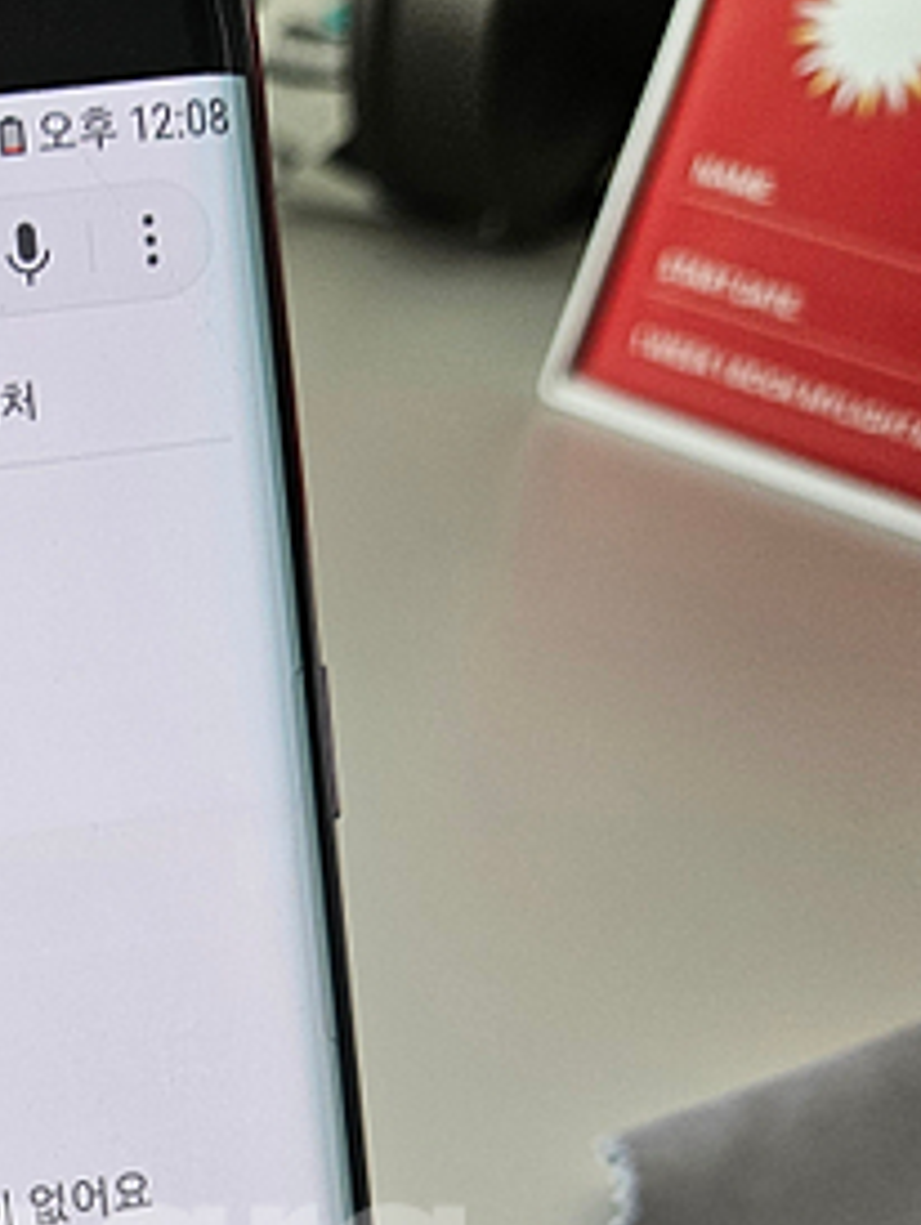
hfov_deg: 20.9
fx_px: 2231
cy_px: 1270
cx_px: -329
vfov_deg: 28.5
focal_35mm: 63
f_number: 1.8
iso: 125
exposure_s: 1/60.5
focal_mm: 5.4
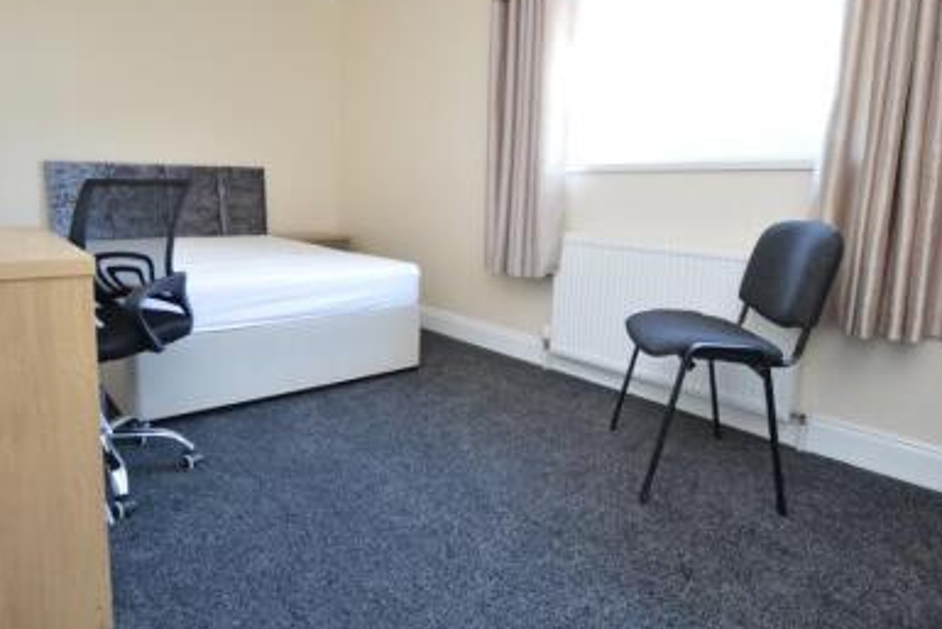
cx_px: 423
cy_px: 273
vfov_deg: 58.6
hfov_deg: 80.1
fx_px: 558
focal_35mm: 21
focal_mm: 11.5
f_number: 3.5
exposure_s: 1/60
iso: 560
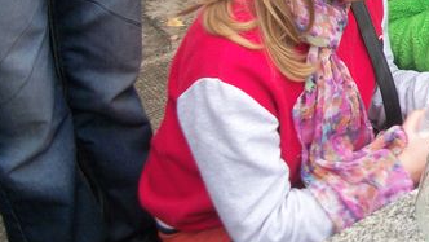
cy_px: 0
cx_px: 508
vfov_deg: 14.2
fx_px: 956
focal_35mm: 84
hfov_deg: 23.3
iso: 80
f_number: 2.9
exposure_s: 1/50
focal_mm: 5.7
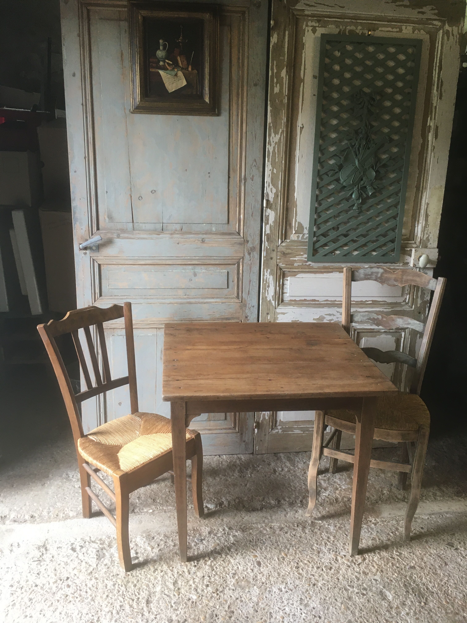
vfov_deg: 61.7
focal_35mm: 29
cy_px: 312
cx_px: 234
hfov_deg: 48.2
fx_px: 522
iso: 50
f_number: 2.2
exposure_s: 1/33
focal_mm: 4.15
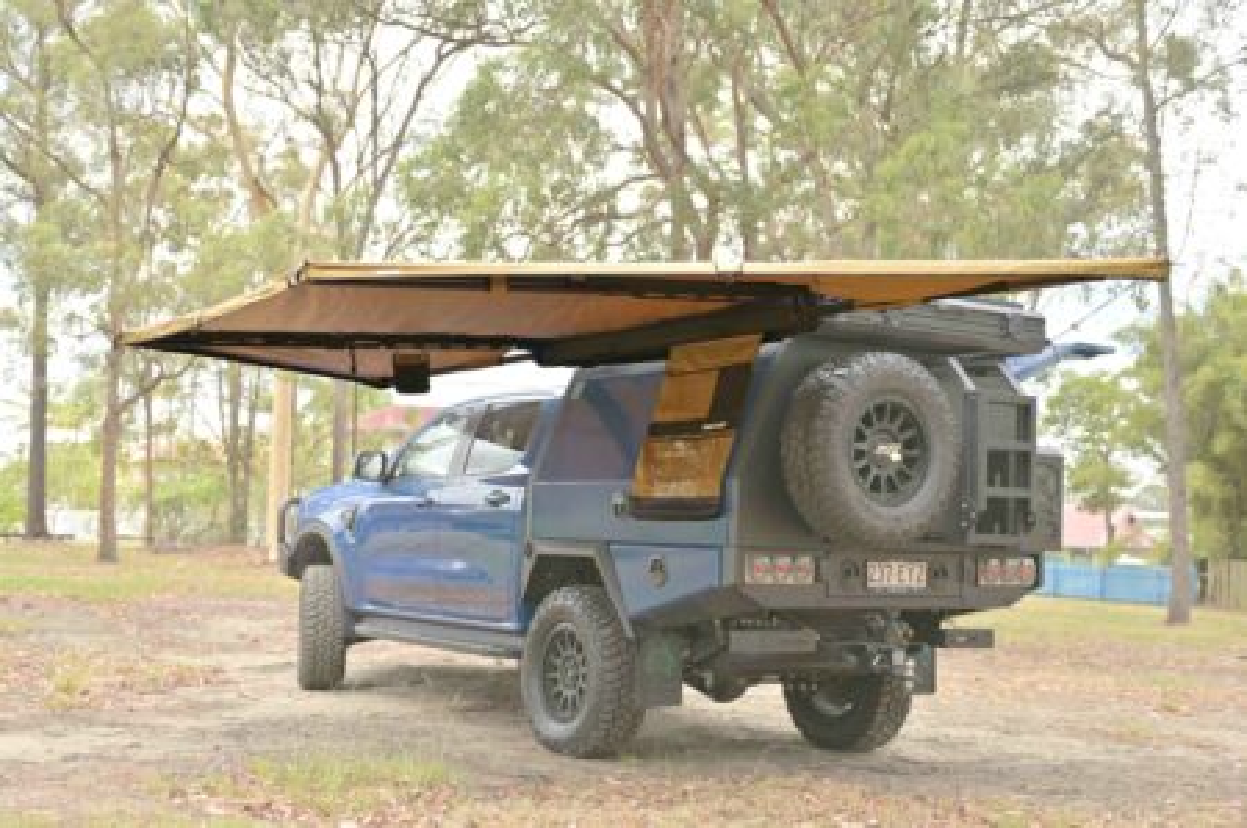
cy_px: 414
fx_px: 1522
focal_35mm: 44
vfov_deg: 30.4
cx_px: 624
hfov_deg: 44.5
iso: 100
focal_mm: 44
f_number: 2.8
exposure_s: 1/125
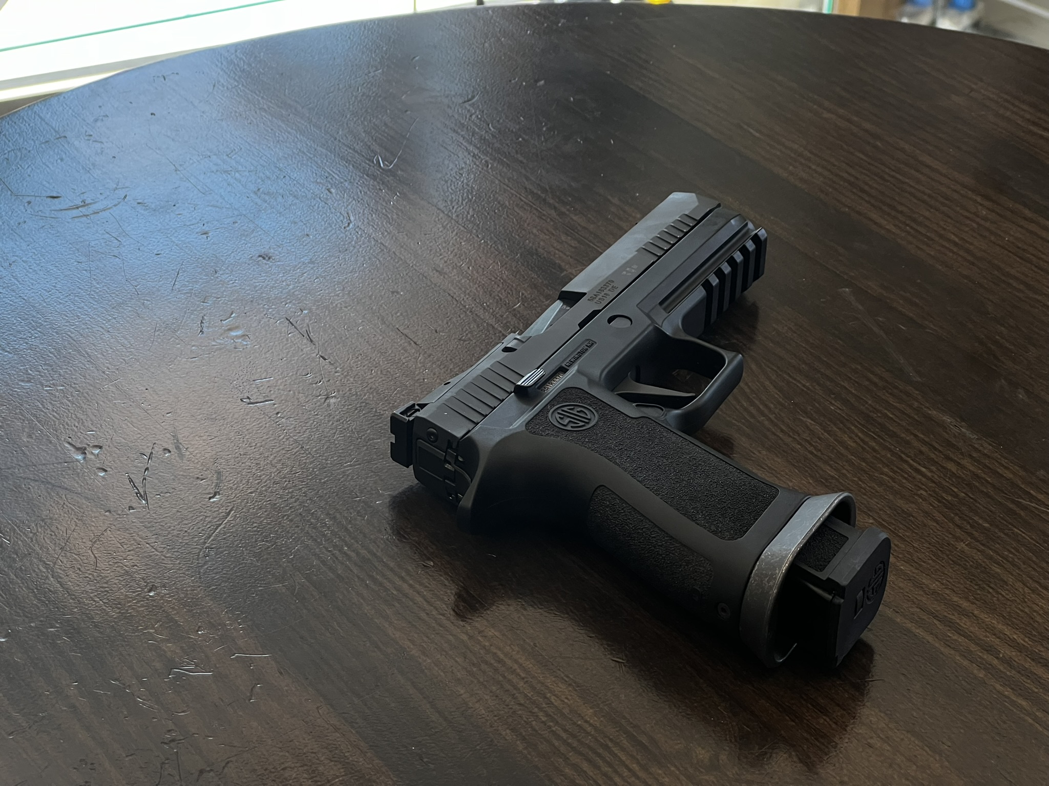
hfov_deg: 25.3
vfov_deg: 19.1
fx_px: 2333
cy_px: 393
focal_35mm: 77
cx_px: 524
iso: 160
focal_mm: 9
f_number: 2.8
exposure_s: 1/99
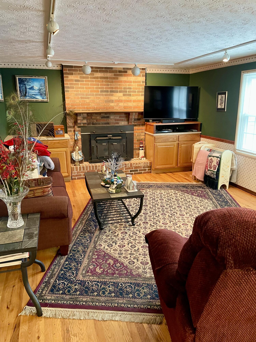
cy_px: 171
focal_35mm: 26
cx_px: 128
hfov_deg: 53.1
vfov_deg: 67.3
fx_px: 256
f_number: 1.6
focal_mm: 4.2
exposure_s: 1/60
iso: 500
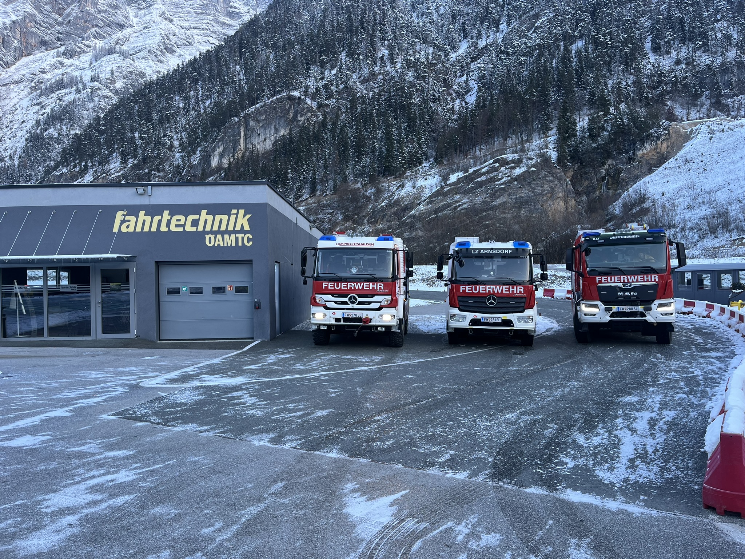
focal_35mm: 26
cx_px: 372
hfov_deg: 67.3
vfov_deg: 53.1
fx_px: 560
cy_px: 280
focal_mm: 5.1
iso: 32
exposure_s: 1/100
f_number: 1.6
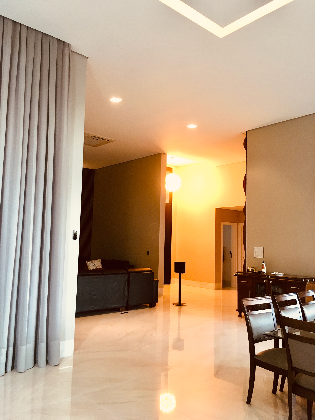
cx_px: 158
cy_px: 210
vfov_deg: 61.7
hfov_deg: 48.2
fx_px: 352
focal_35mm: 29
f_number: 2.2
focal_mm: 4.15
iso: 40
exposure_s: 1/30
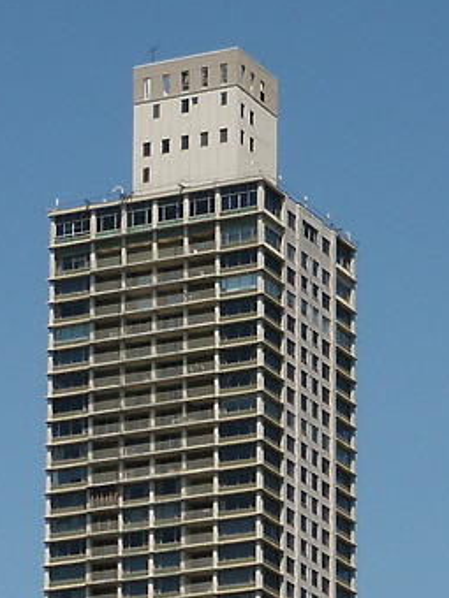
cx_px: 191
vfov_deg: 8.7
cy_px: 688
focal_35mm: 225
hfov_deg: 6.6
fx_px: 3891
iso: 64
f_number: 8
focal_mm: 16.99
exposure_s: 1/250
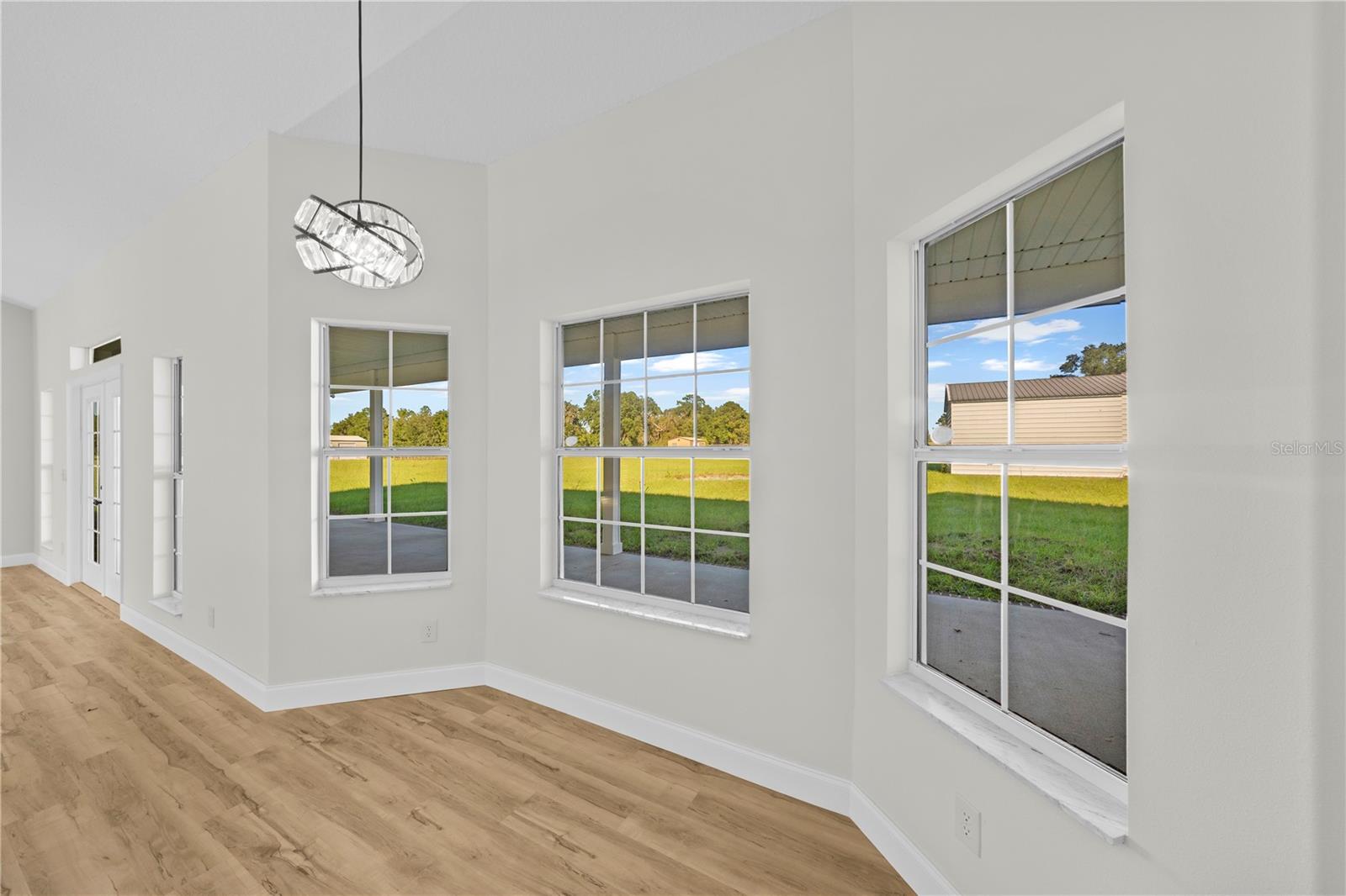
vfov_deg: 90.0
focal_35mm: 12
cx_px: 673
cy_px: 448
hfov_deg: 112.6
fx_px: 449
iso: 160
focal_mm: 12
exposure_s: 1/4
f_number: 9
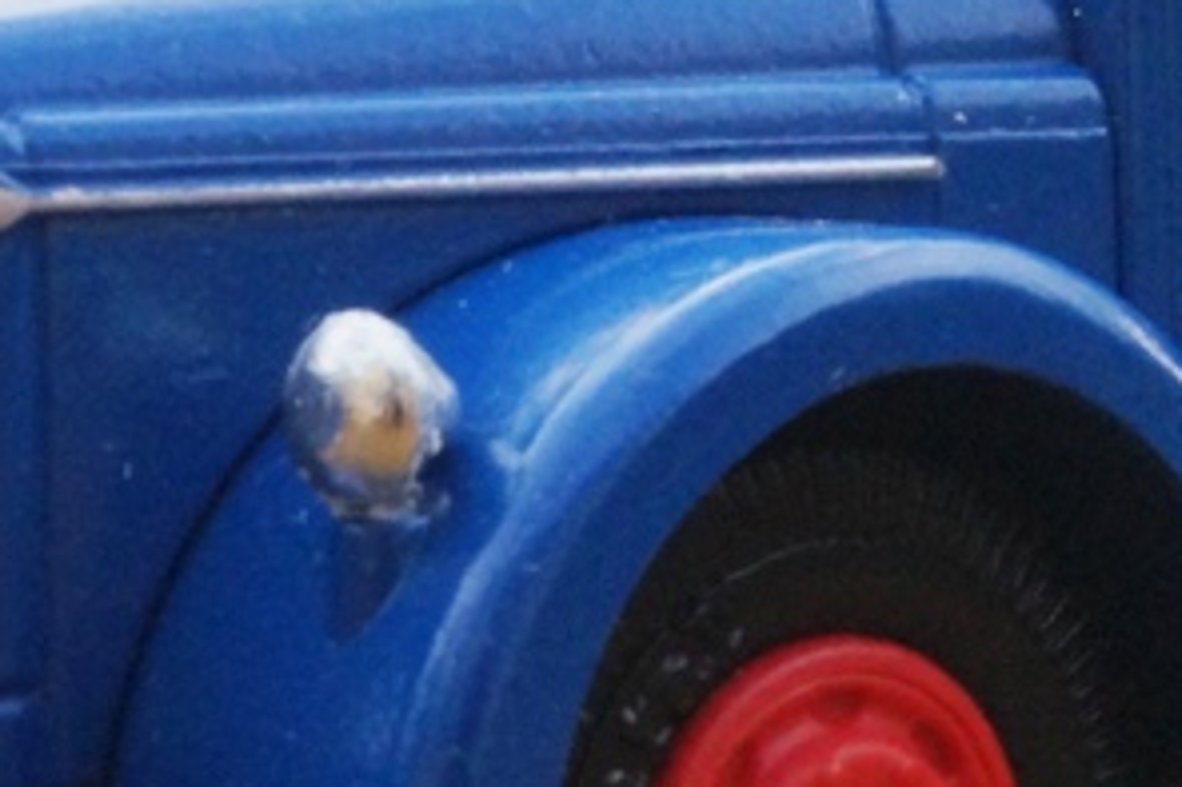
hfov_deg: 12.3
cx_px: 1390
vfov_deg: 8.3
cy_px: 12
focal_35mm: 164
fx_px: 5381
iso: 1250
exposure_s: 1/60
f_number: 22
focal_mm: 28
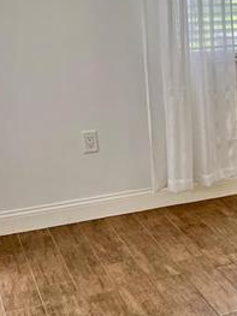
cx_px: 321
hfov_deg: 17.9
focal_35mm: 76
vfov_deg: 25.7
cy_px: 159
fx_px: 694
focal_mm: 5.7
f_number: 1.5
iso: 80
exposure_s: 1/120
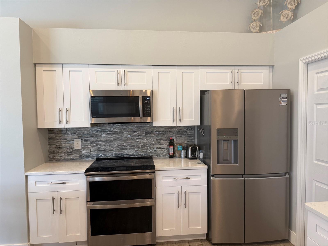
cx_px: 164
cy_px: 123
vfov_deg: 56.8
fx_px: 227
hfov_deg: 71.6
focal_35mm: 24
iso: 160
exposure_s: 1/120
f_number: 1.78
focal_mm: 6.76
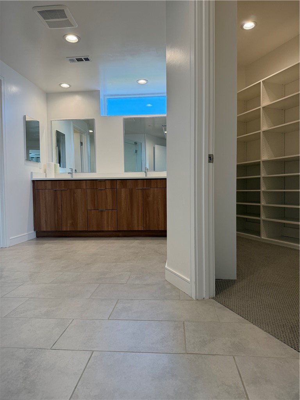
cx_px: 150
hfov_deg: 56.8
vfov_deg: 71.6
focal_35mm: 24
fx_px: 277
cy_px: 200
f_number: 1.78
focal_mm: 6.76
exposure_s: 1/234
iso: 125
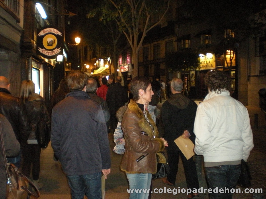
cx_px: 133
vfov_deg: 37.7
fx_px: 292
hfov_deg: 49.0
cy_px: 100
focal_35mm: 38
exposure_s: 1/60
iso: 489
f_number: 3.1
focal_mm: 6.3
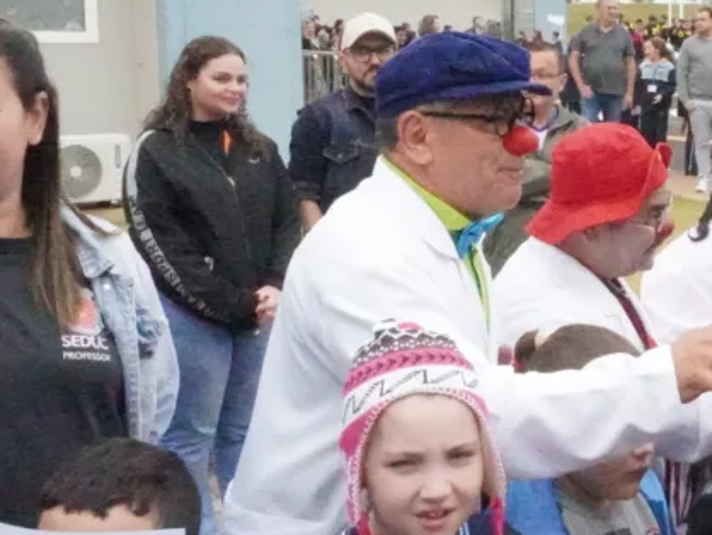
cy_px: 260
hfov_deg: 24.6
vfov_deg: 19.9
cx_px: 770
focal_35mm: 74
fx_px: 1527
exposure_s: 1/4000
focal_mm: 21
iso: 51200
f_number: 25
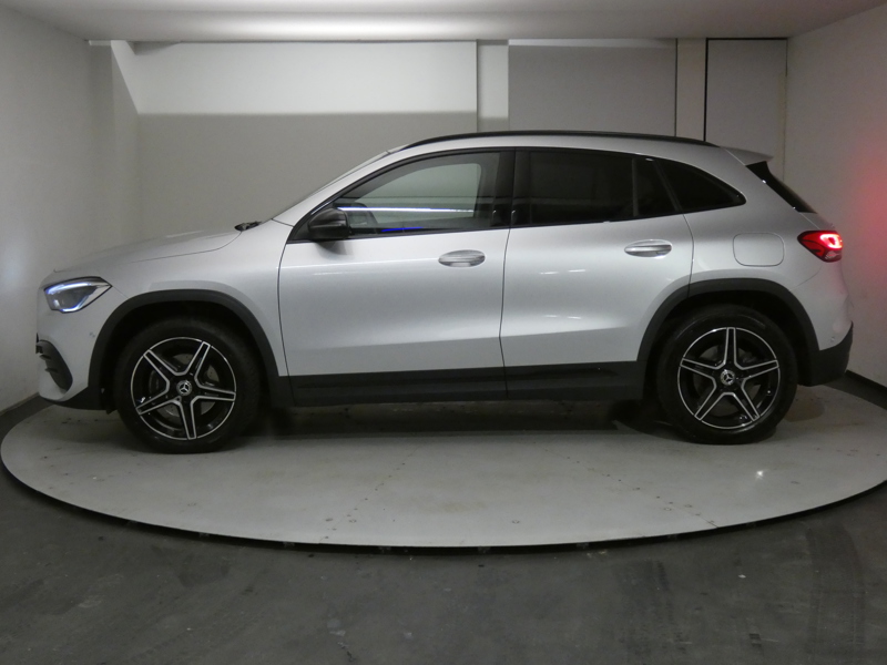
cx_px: 444
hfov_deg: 43.9
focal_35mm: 43
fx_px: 1102
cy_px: 332
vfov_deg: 33.6
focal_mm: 7.8
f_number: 3.7
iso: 640
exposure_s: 1/80
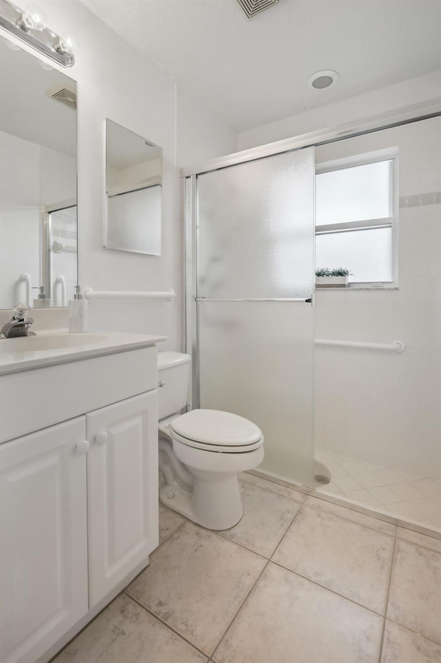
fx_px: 460
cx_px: 220
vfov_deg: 71.5
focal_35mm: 25
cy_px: 332
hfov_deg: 51.2
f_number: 9
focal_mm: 17
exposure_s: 1/200
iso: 1000
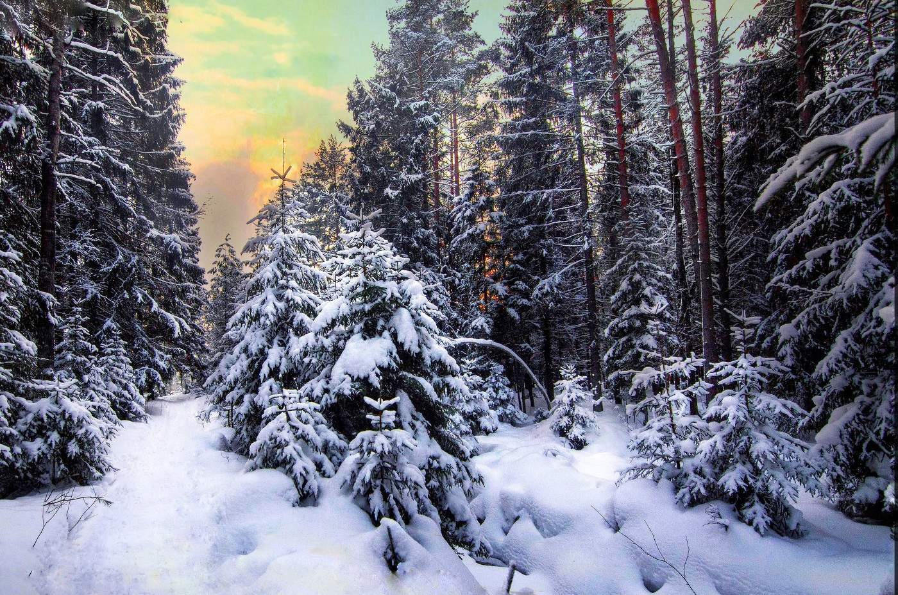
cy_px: 298
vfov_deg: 67.1
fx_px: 448
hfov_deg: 90.1
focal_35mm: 18
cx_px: 449
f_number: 4.5
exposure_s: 1/2000
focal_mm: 12
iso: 640
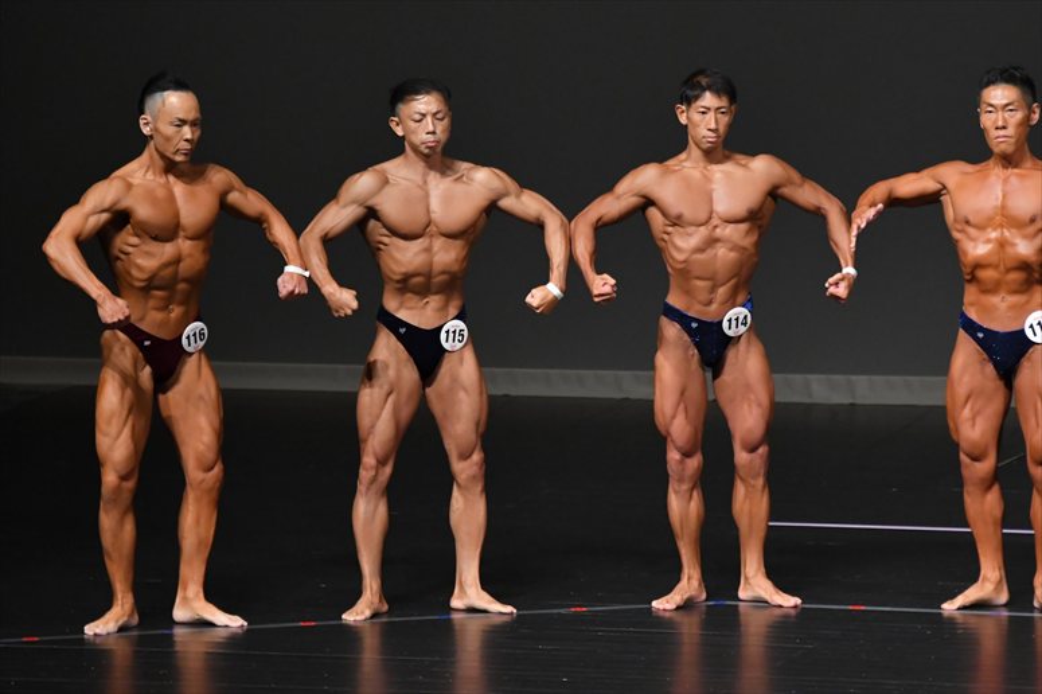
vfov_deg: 4.4
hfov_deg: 6.5
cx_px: 521
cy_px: 347
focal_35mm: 315
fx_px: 9113
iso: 4000
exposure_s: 1/400
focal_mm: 210
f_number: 5.6
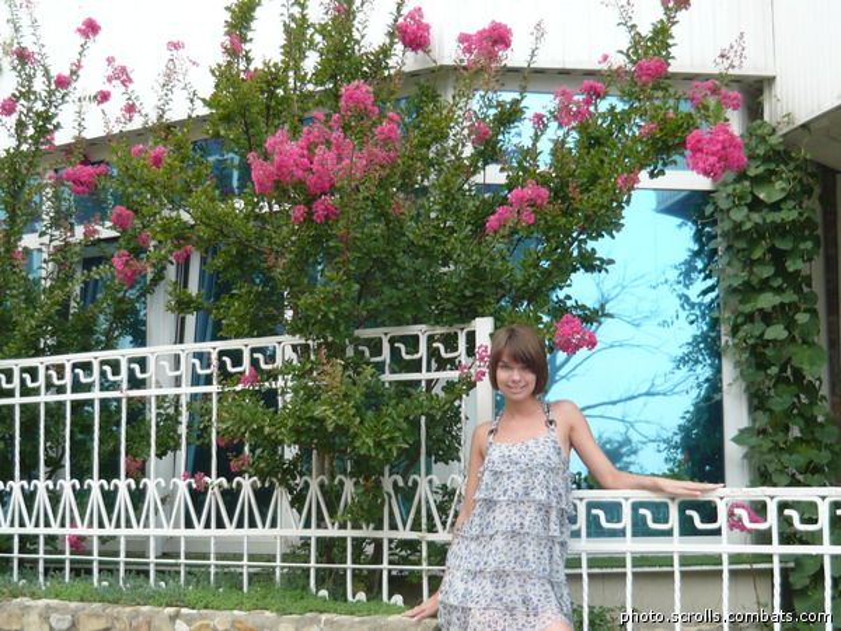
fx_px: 1482
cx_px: 420
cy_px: 316
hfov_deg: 31.7
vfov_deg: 24.0
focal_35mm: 61
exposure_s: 1/125
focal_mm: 6.3
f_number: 2.9
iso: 100
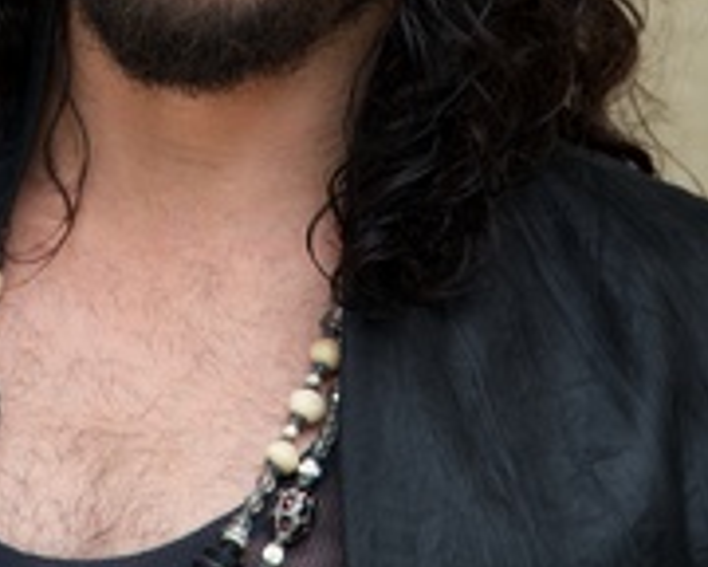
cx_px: 248
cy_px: -87
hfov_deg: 5.0
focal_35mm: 386
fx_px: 8088
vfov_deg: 4.0
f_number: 8
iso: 400
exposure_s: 1/100
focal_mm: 185
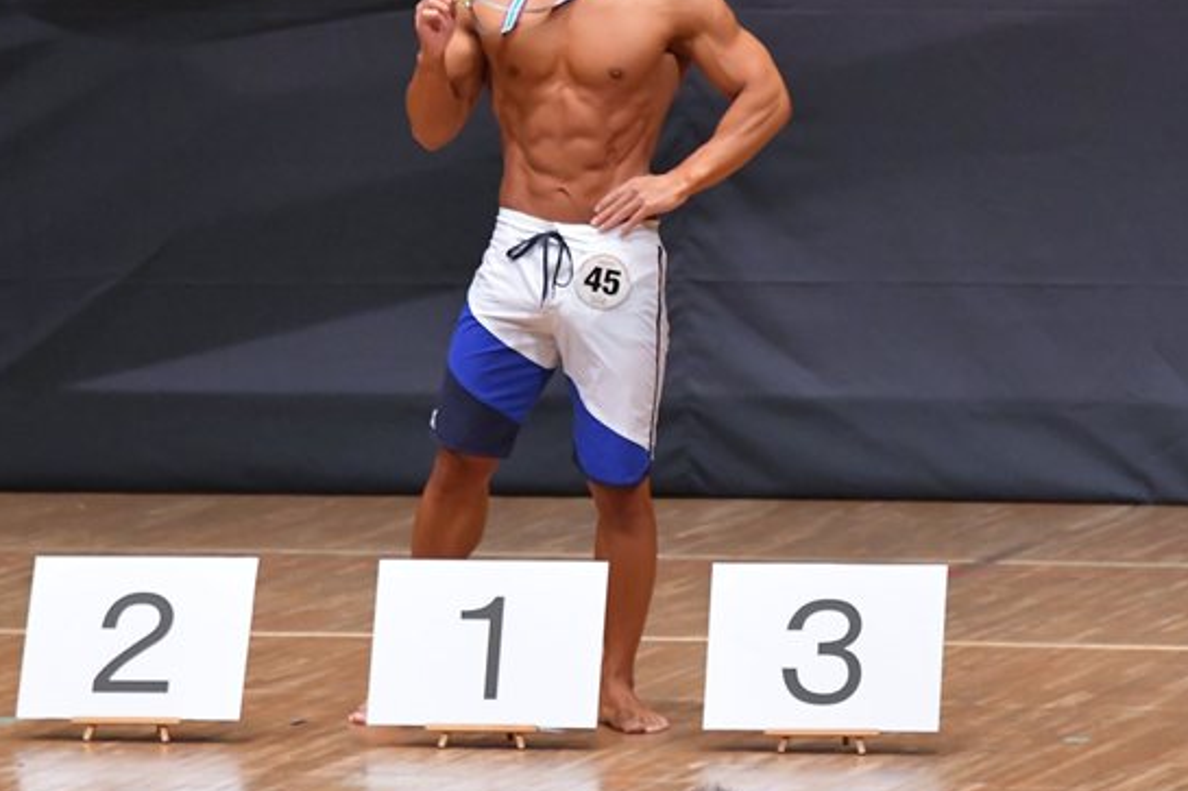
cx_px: 577
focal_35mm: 405
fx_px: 13360
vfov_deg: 3.4
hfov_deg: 5.1
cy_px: 268
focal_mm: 190
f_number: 5.6
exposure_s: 1/400
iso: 6400
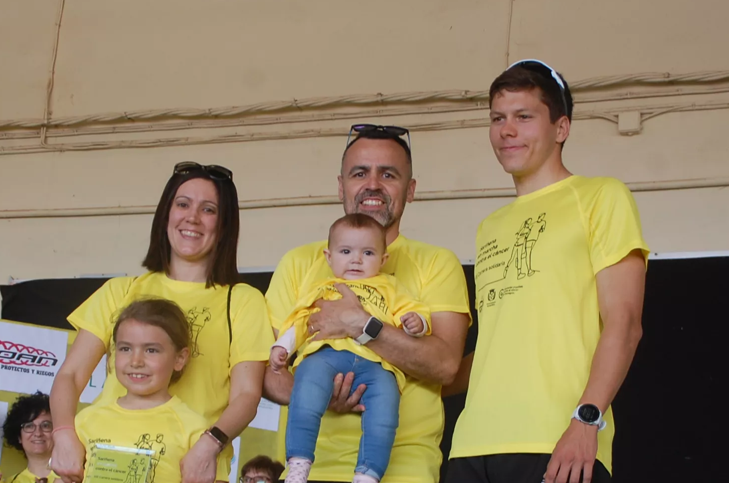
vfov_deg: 16.8
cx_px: 341
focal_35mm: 81
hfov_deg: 25.2
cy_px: 310
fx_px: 1633
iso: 400
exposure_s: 1/125
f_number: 5.6
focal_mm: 35
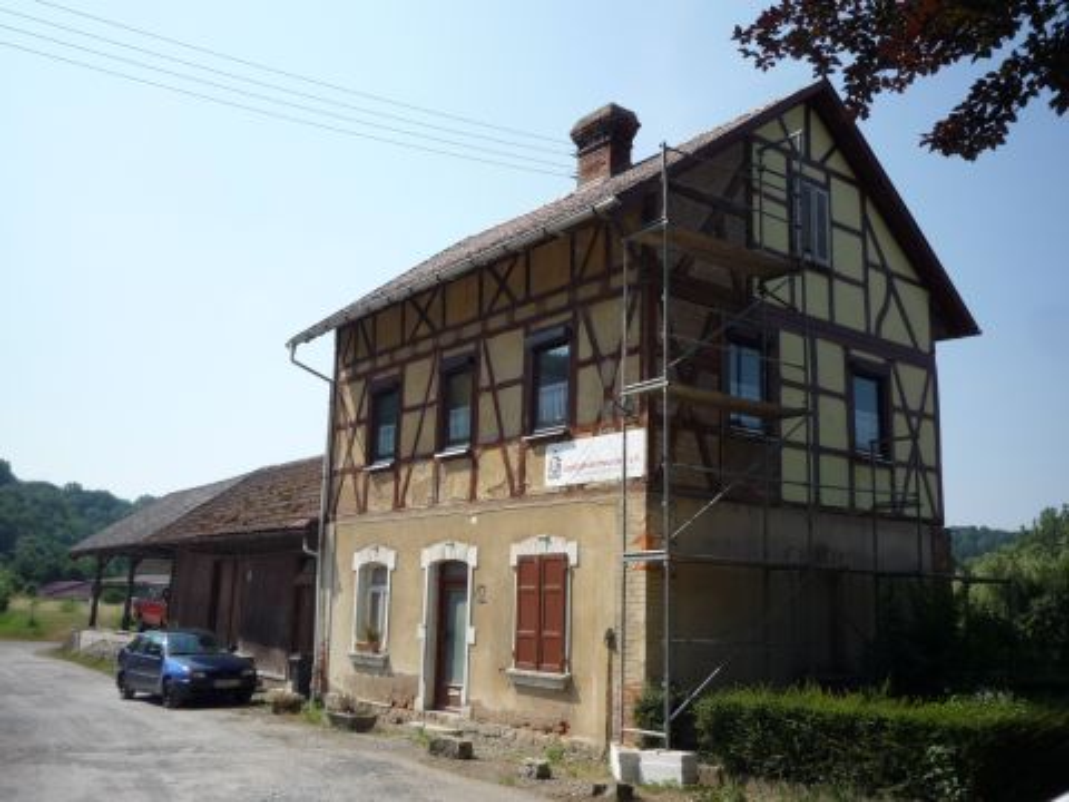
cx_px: 534
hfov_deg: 56.8
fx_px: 988
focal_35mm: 32
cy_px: 401
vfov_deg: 44.2
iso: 100
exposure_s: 1/400
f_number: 5.6
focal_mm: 5.2
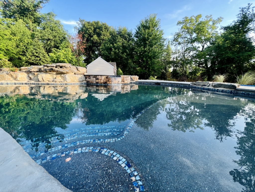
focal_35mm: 13
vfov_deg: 89.9
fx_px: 96
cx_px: 128
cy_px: 96
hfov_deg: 106.2
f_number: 1.8
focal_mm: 1.57
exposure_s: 1/136
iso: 32
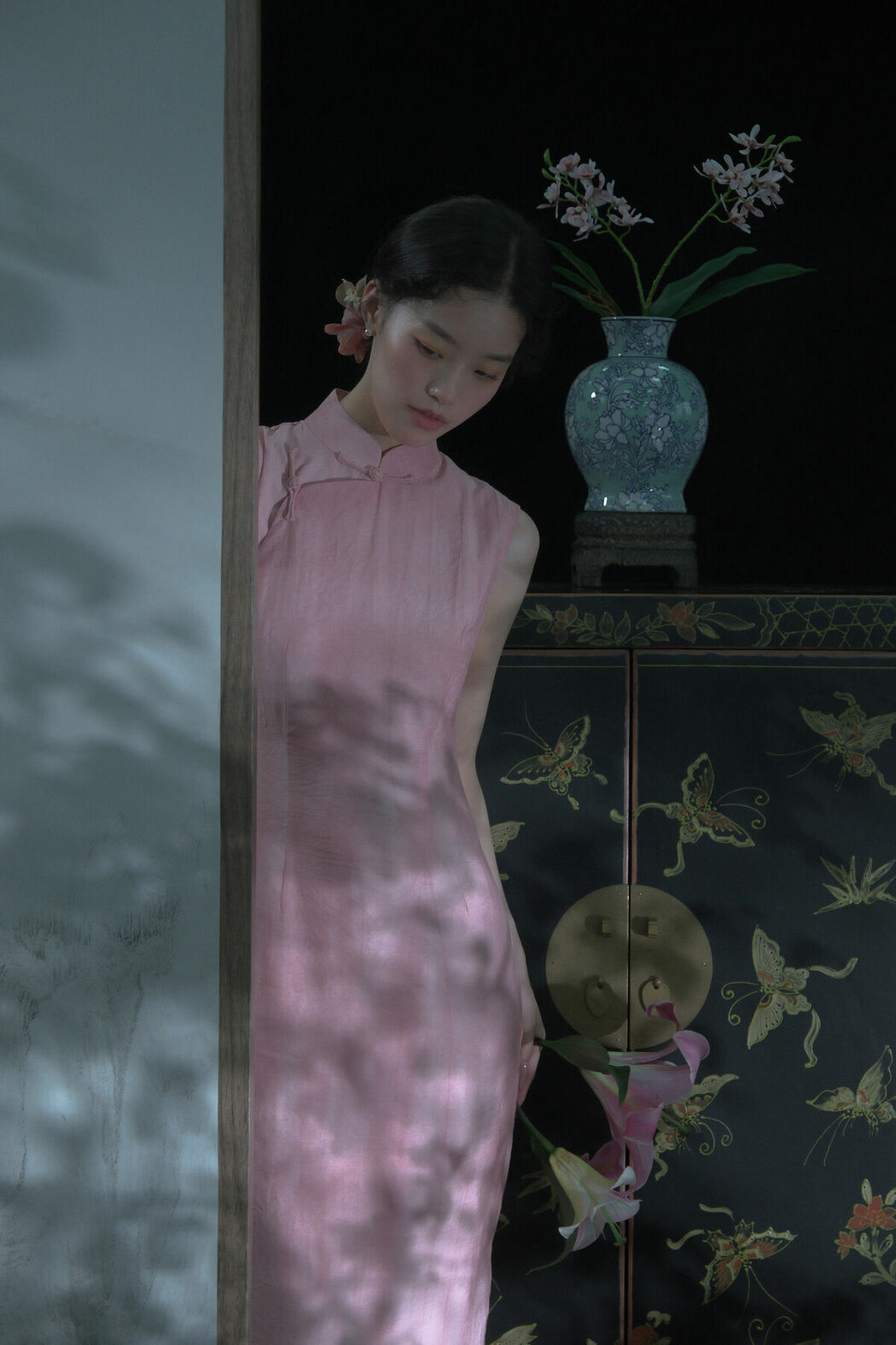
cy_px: 672
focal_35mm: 77
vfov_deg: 26.3
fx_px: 2874
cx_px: 448
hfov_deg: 17.7
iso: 640
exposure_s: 1/250
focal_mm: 51.6
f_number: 2.8
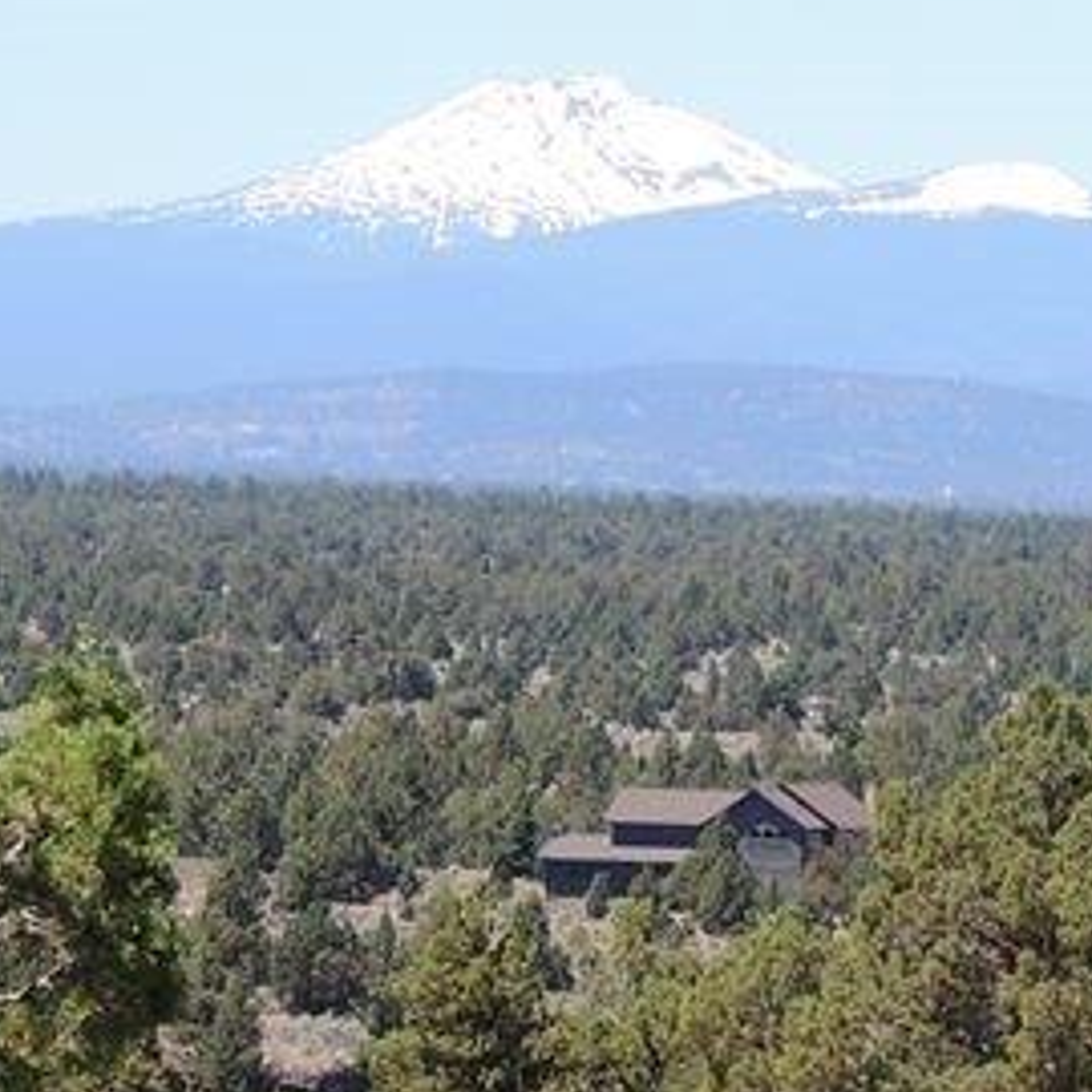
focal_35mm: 452
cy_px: 647
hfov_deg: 3.9
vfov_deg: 3.9
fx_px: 16132
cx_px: 890
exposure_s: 1/500
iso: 100
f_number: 4.3
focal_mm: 24
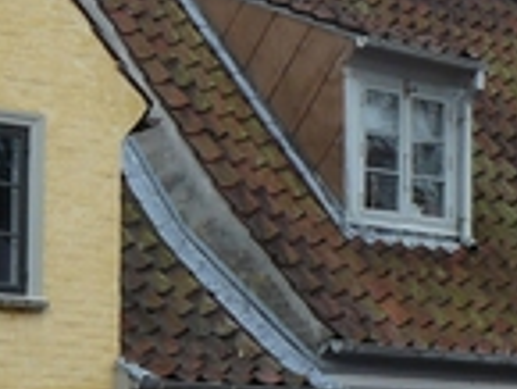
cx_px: 225
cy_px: 321
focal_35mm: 149
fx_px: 2227
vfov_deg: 9.9
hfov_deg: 13.2
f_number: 4
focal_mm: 6
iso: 100
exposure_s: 1/125
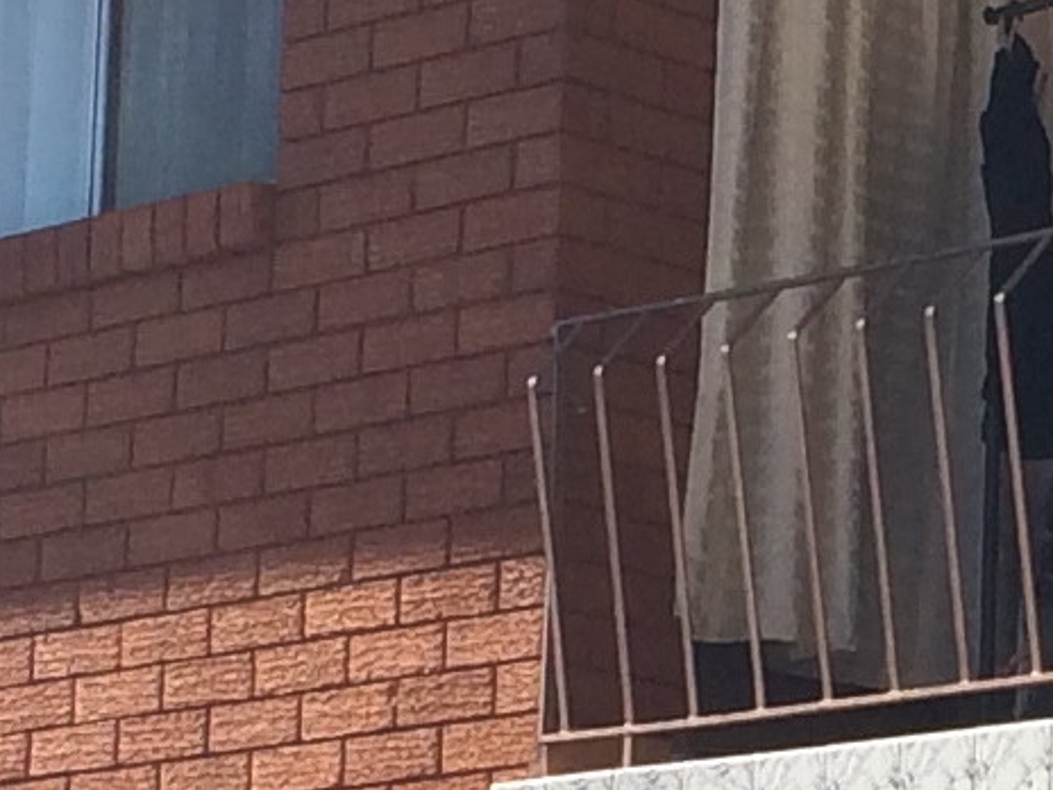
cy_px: 888
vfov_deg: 7.0
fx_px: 6419
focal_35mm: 211
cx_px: 1096
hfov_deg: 9.3
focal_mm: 4.12
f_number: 2.2
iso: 32
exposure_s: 1/1580
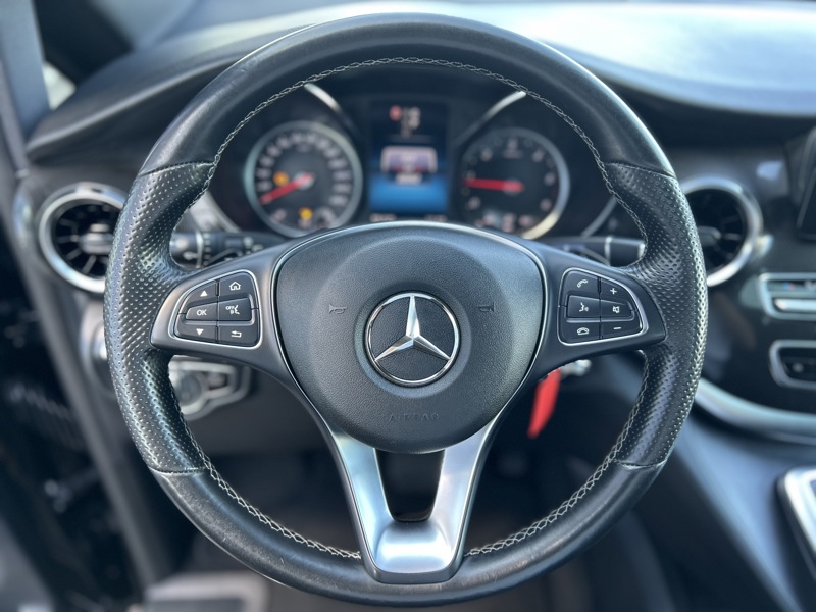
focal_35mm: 26
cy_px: 306
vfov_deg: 53.1
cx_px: 408
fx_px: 613
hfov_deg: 67.3
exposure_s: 1/68
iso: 125
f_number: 1.5
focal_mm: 5.7
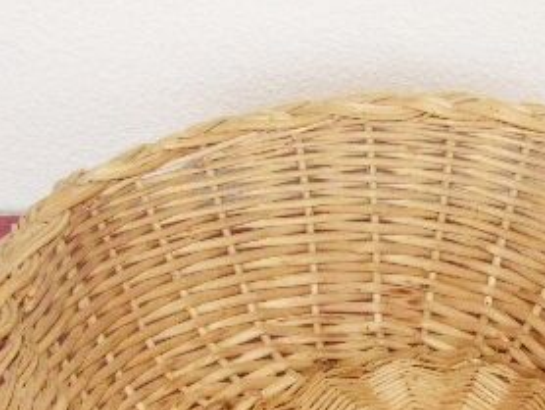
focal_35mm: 69
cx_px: 423
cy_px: 420
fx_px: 1087
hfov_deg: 27.7
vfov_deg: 20.6
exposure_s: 1/50
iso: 400
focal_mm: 7.74
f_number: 8
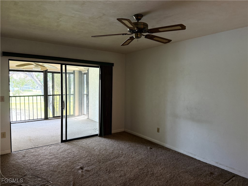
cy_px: 93
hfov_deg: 71.6
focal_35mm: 24
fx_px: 172
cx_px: 124
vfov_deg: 56.8
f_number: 1.78
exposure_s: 1/60
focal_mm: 6.76
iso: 250
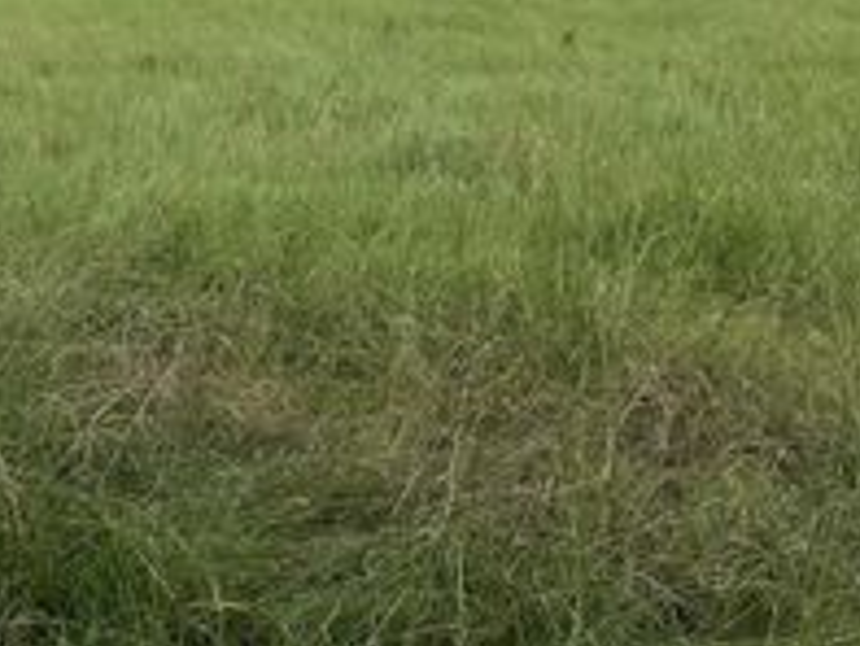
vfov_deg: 21.9
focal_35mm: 61
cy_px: -168
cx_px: 214
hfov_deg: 31.1
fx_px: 1516
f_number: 1.78
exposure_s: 1/4184
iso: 80
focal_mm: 6.86
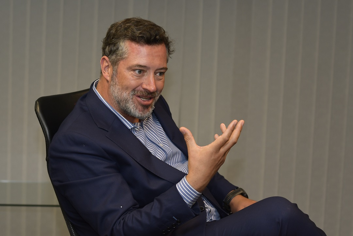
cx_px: 176
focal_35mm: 117
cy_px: 118
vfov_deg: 11.7
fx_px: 1147
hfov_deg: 17.5
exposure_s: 1/160
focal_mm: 78
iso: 800
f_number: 4
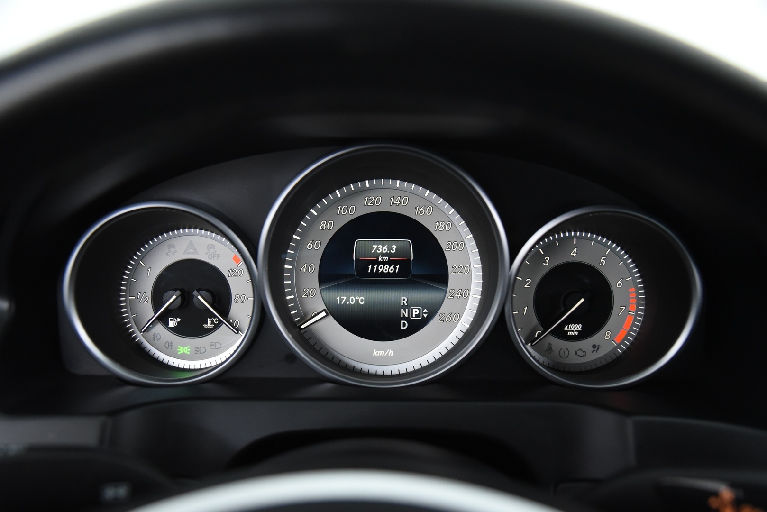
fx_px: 682
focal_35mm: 32
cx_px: 384
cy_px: 256
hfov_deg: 58.7
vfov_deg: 41.1
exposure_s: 1/30
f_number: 4
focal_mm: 32
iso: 4000
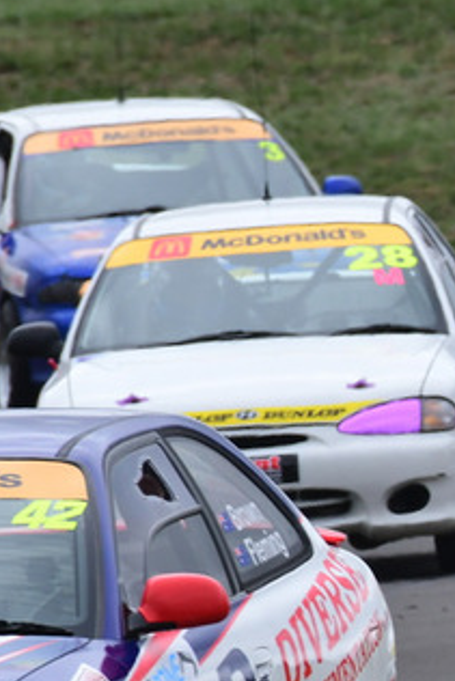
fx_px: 34502
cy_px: 455
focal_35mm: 1822
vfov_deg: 1.1
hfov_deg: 0.8
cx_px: 735
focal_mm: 480
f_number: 13
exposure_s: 1/640
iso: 640
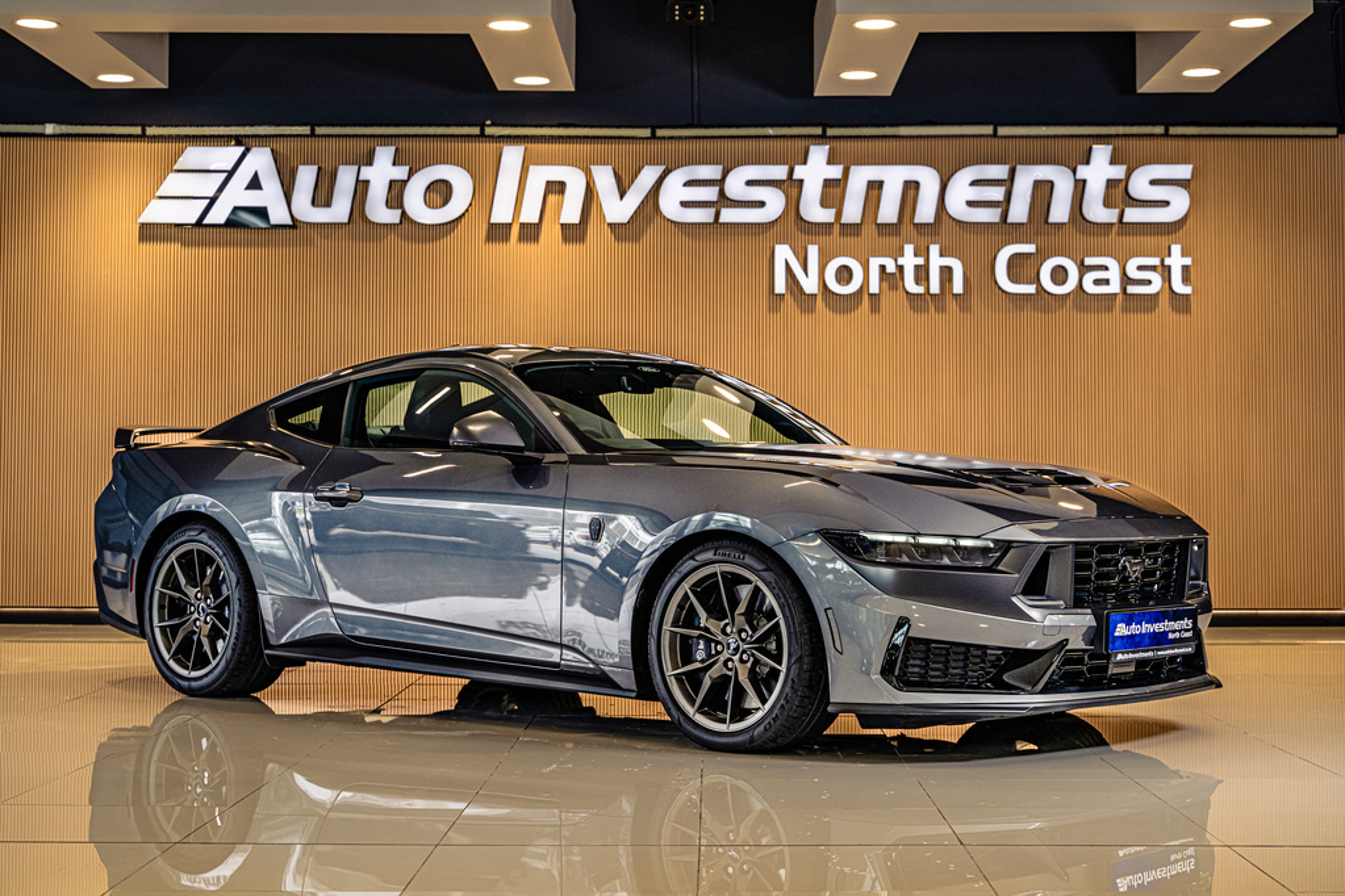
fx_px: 2204
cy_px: 448
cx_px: 672
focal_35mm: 59
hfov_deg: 33.9
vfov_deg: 23.0
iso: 250
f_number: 4.5
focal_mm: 59
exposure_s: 1/100
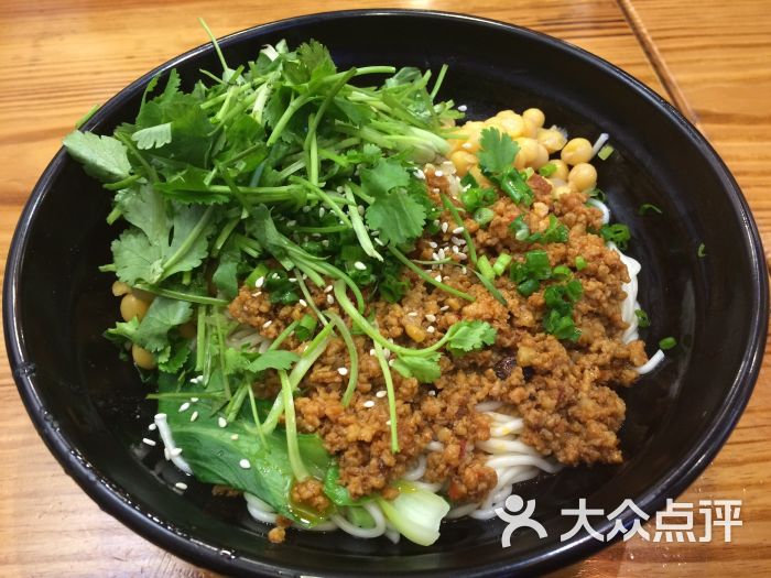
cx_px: 386
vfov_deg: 48.2
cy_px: 289
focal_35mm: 29
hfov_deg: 61.7
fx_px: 646
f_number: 2.2
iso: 200
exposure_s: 1/33
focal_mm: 4.15
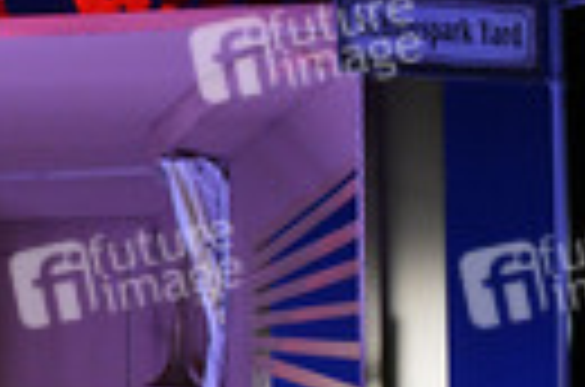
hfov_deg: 7.3
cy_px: 387
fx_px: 4506
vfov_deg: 4.9
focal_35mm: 278
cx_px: -263
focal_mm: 80
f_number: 6.3
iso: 2500
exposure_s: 1/125
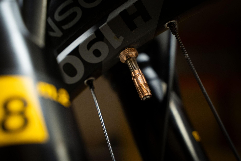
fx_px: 382
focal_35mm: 57
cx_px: 120
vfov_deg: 23.8
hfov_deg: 35.1
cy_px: 80
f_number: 4.5
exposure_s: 1/50
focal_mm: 57
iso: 2000
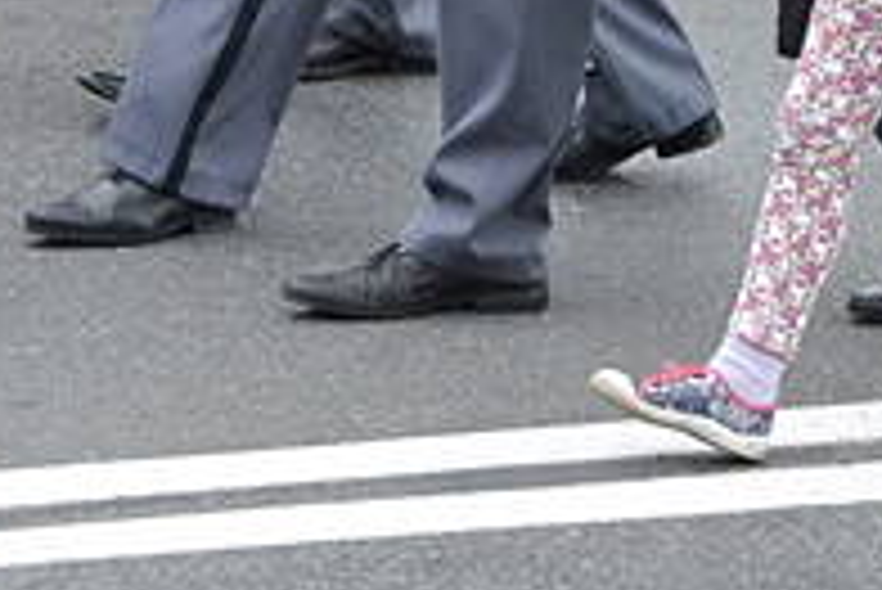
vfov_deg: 3.4
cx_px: 50
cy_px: -588
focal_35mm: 403
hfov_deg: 5.1
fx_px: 9880
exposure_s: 1/800
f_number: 5.6
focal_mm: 62
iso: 1250
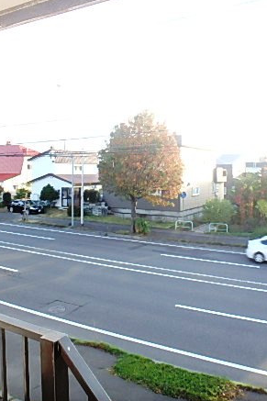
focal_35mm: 32
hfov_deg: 41.0
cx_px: 152
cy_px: 188
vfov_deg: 58.7
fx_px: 356
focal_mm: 3.7
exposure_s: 1/80
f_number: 3.5
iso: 125
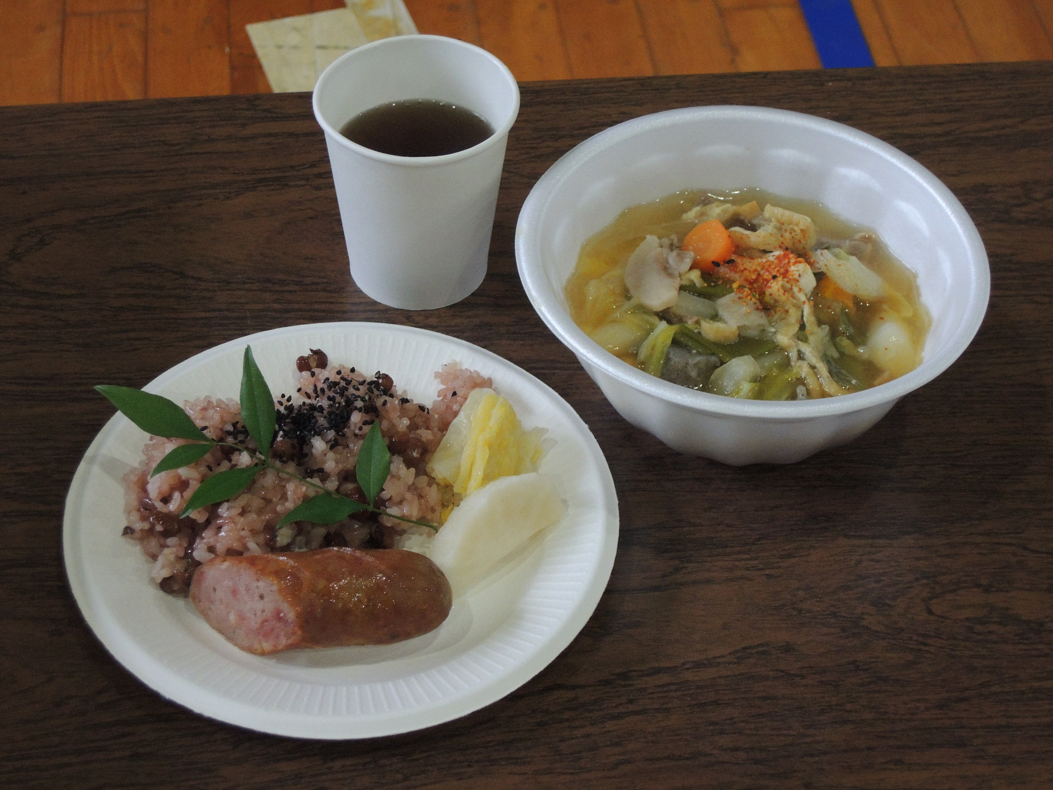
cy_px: 395
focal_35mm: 77
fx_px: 2342
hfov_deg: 25.3
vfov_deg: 19.1
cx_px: 526
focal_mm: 13.8
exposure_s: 1/125
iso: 800
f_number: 4.2
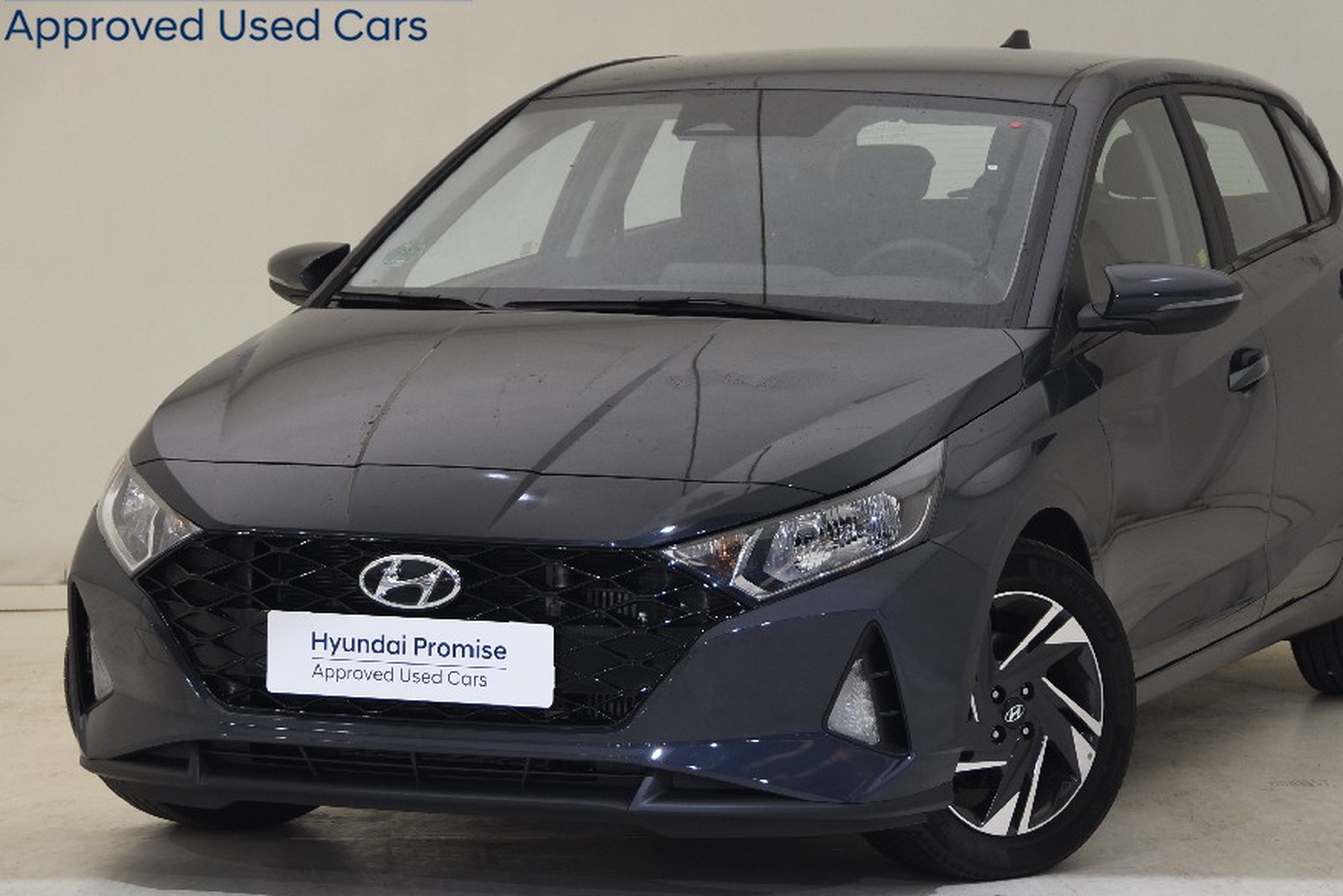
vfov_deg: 9.8
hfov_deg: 14.6
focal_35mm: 140
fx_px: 5224
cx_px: 746
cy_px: 422
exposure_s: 1/10
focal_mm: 80
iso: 400
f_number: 5.6
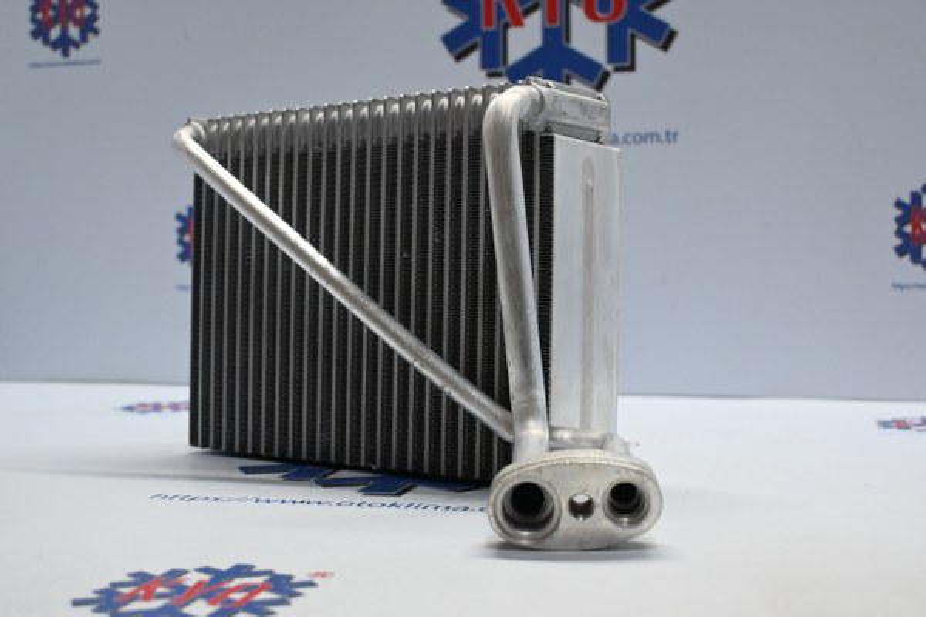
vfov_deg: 29.4
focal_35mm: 46
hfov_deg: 43.0
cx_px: 463
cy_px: 308
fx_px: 1177
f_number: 4.8
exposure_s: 1/125
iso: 1400
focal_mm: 30.5
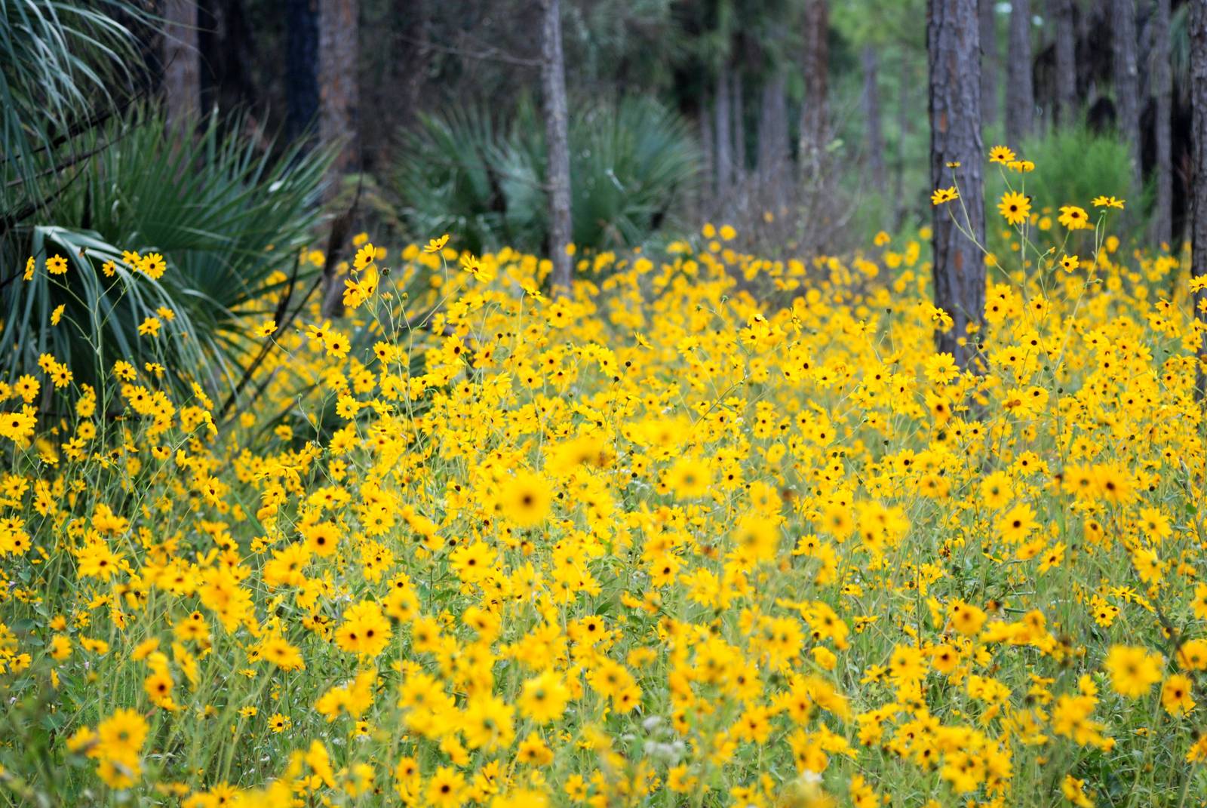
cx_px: 604
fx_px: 5035
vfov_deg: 9.2
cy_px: 404
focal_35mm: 150
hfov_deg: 13.7
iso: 400
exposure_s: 1/400
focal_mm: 100
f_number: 5
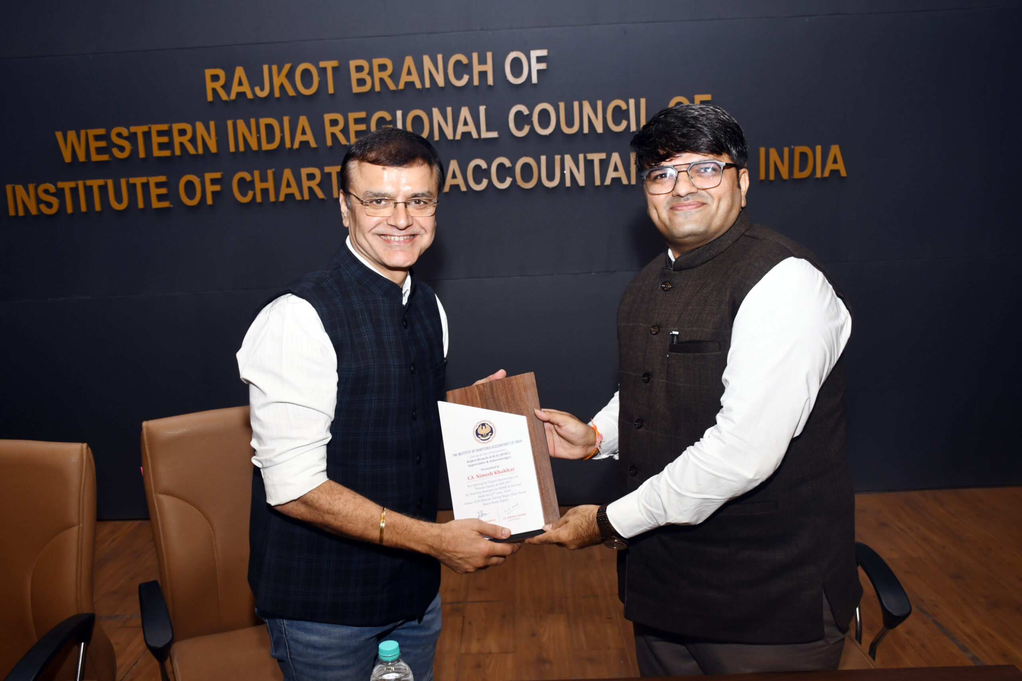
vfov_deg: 43.6
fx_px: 852
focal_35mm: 30
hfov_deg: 61.9
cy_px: 340
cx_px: 511
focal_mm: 20
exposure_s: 1/80
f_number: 5.6
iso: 640
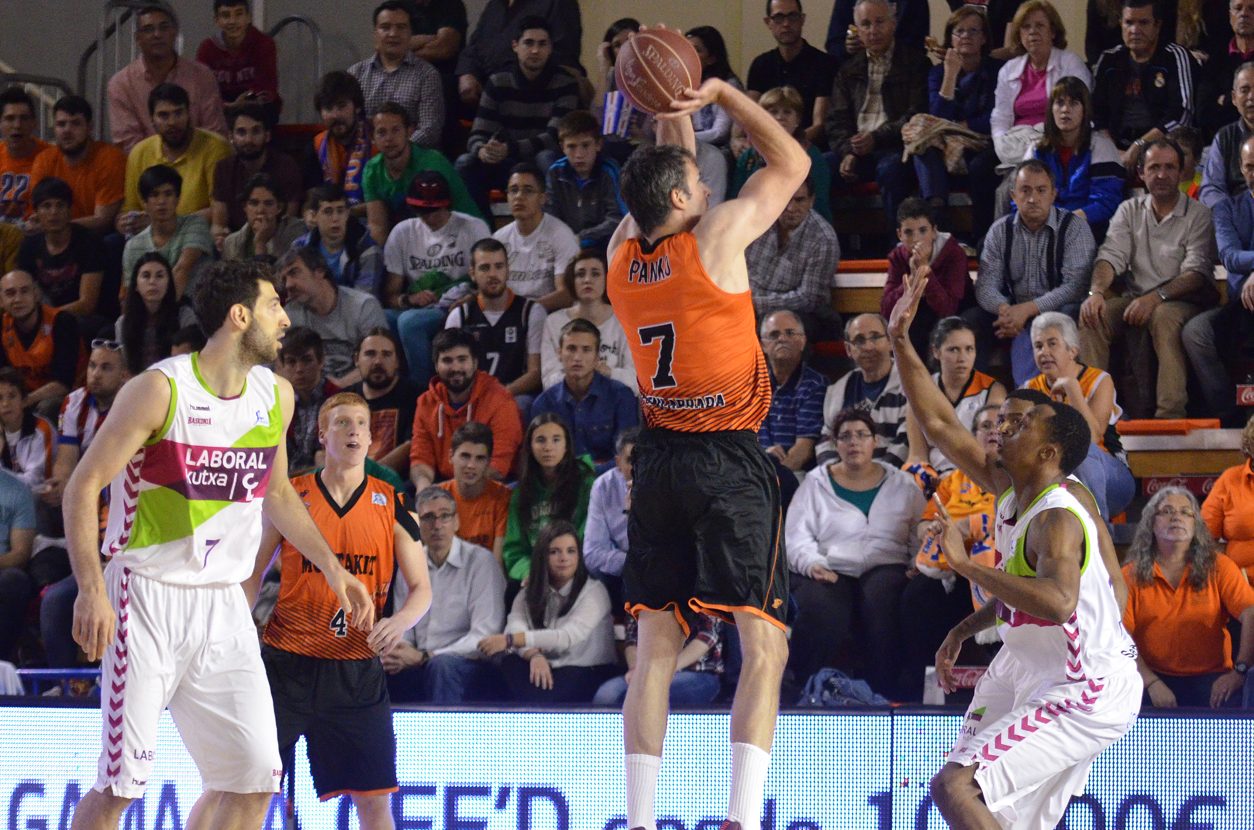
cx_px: 754
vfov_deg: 6.1
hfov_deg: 9.2
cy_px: 509
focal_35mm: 223
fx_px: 7751
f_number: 2.8
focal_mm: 112
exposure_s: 1/1000
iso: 3200
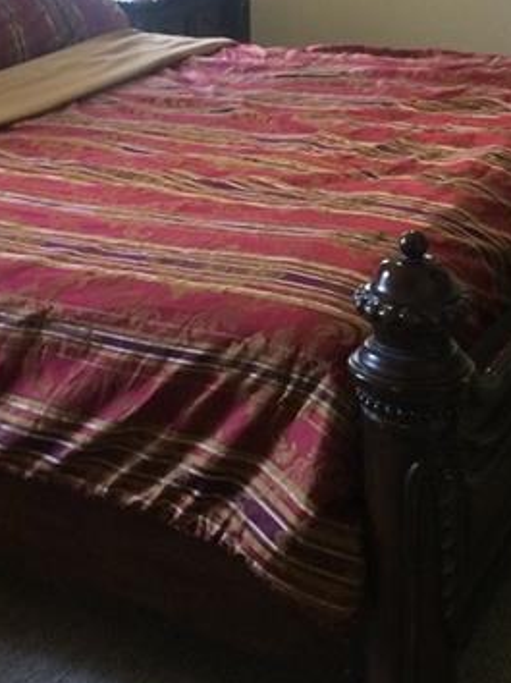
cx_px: 195
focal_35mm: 63
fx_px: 1242
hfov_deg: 23.2
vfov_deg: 29.9
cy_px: 114
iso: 160
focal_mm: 4.15
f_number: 2.2
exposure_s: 1/30
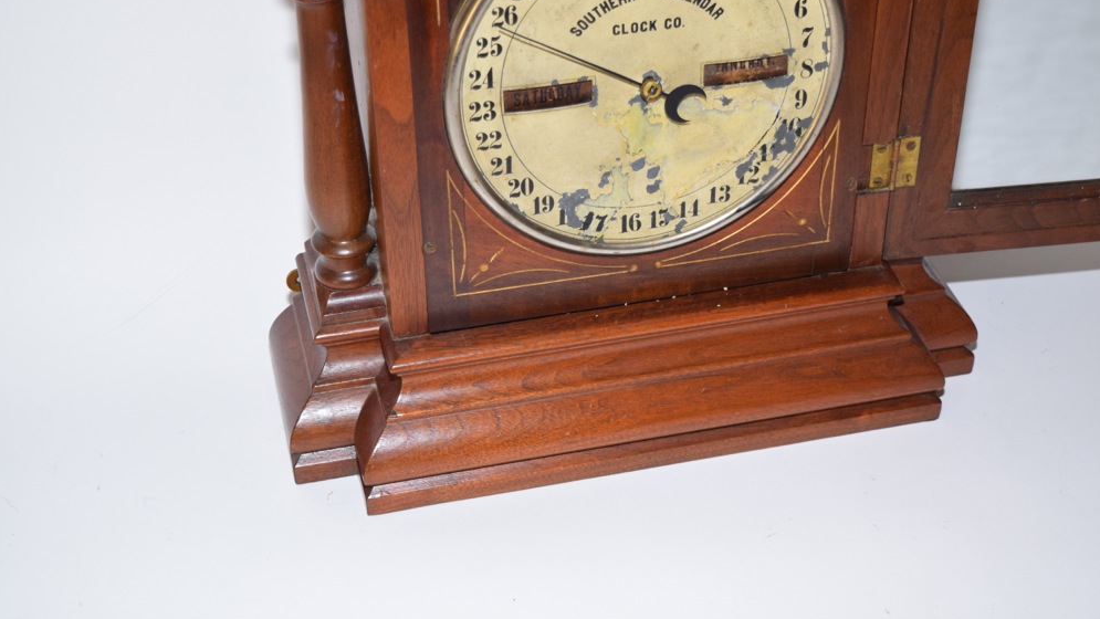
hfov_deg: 34.9
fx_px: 1750
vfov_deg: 20.0
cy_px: 354
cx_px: 549
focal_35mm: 60
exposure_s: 1/100
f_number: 5
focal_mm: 38
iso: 640
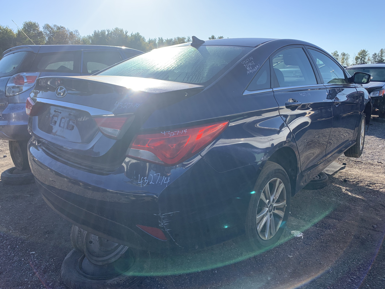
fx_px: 289
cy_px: 144
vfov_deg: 53.1
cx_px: 192
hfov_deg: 67.3
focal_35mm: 26
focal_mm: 4.25
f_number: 1.8
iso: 25
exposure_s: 1/1001
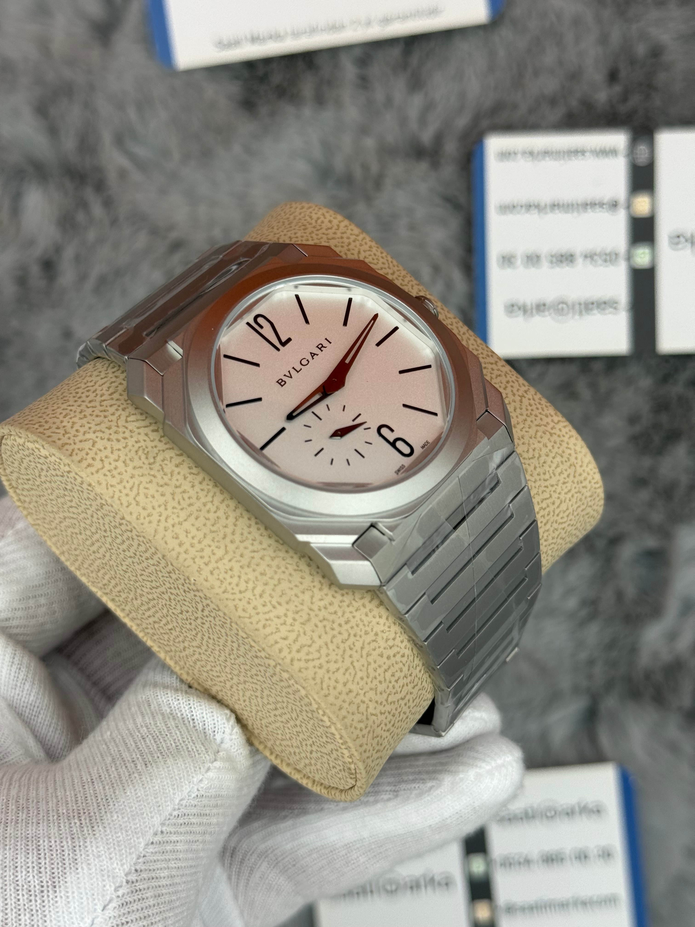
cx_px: 348
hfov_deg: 30.3
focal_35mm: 48
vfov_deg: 39.7
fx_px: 1285
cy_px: 464
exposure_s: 1/1000
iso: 80
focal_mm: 6.76
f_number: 1.78
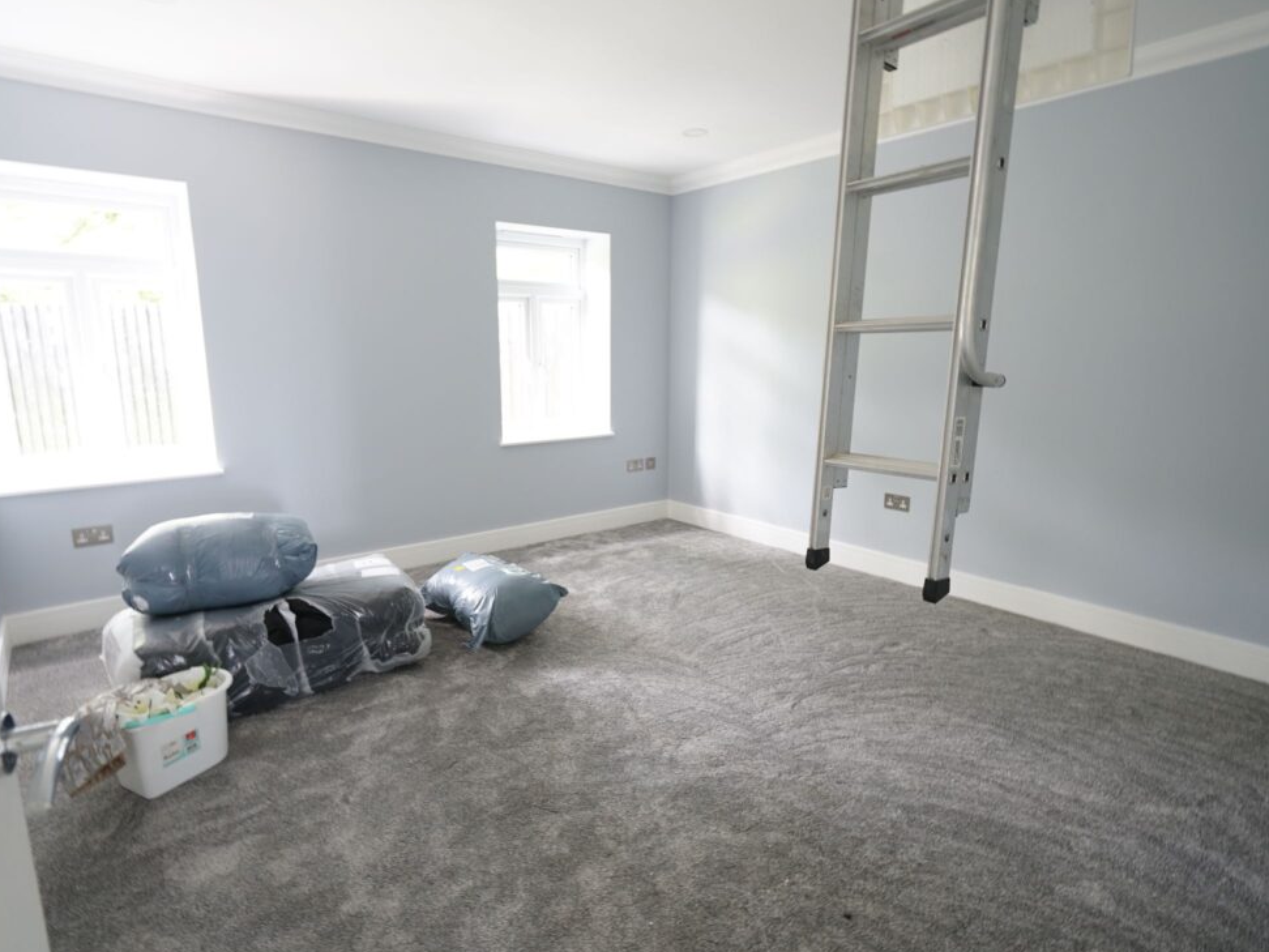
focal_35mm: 19
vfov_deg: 68.7
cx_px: 623
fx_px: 697
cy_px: 489
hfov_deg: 84.7
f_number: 4
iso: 400
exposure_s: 1/15
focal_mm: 16
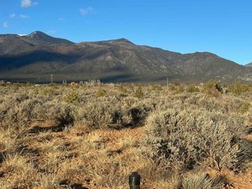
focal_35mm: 66
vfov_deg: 22.2
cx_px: 150
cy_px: 76
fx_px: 480
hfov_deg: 29.3
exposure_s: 1/3058
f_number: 1.78
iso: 64
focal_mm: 6.86
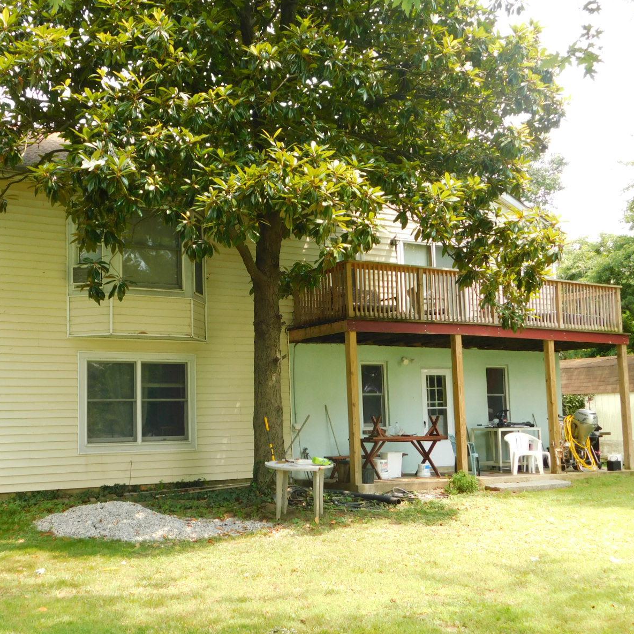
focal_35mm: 43
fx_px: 891
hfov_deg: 39.0
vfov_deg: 39.2
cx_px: 262
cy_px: 315
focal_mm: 6.3
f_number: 3.5
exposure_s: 1/100
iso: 125
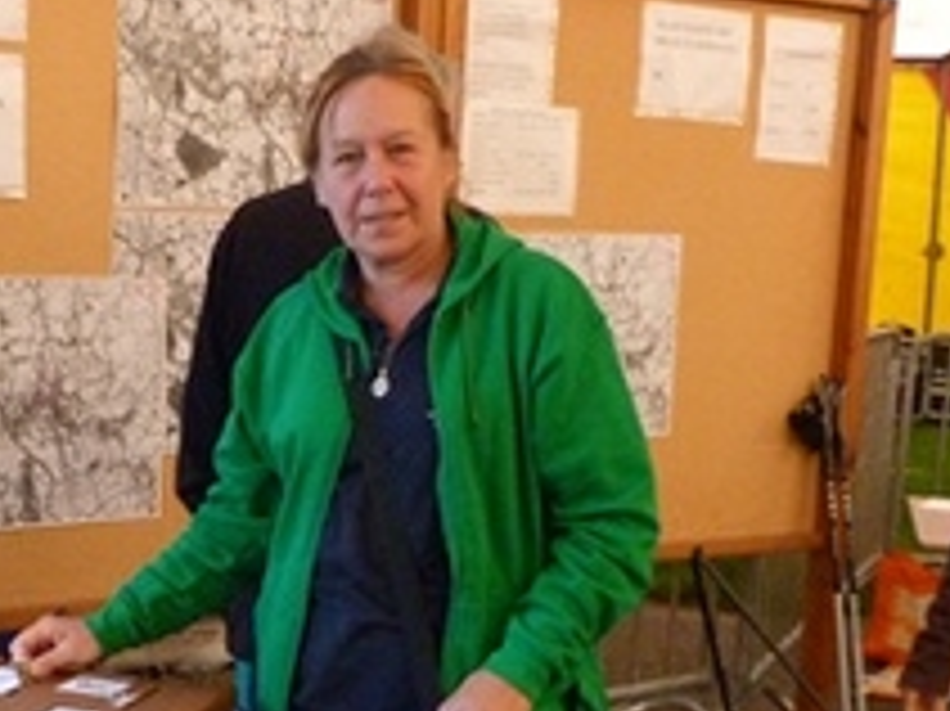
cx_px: 279
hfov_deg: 27.2
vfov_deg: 20.4
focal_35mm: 71
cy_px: 590
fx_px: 1947
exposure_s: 1/125
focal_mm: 4.5
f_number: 2.8
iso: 500
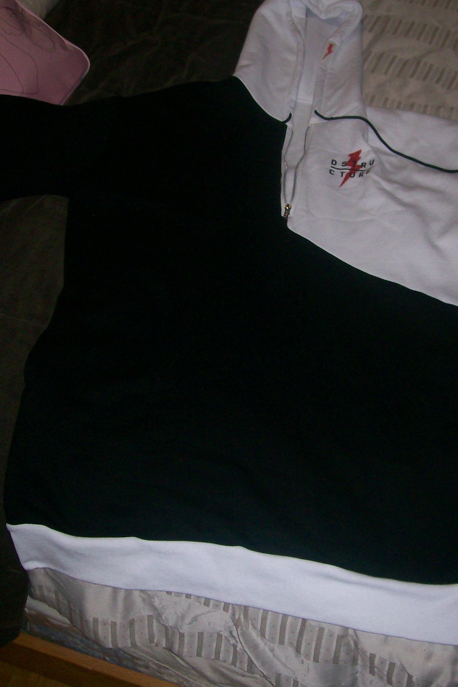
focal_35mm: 47
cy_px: 282
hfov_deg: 28.6
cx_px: 255
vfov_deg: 41.8
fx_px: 897
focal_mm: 6
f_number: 2.7
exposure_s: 1/64
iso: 80
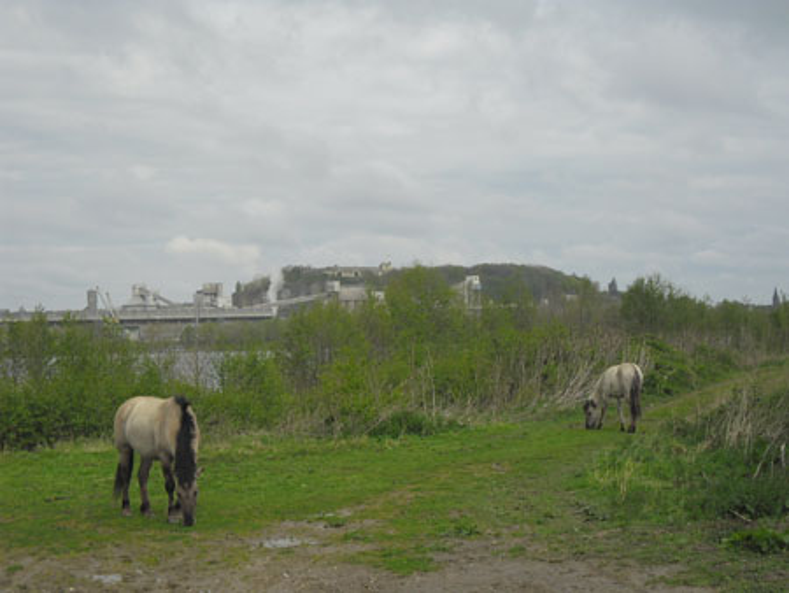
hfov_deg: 30.7
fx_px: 1437
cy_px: 296
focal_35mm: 63
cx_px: 394
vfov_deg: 23.3
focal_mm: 11.2
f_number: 5.7
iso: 80
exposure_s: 1/250
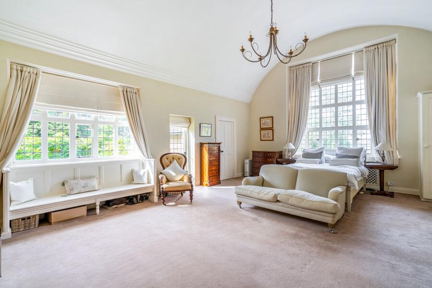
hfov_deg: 96.7
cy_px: 144
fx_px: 192
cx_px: 216
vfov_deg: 73.7
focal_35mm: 16
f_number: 10
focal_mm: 16
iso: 100
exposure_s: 1/5
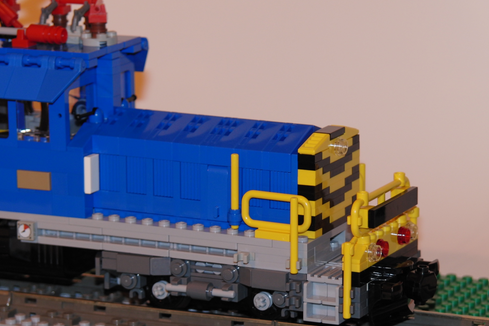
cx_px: 244
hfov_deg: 10.8
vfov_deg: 7.2
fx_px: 2581
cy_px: 177
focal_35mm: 190
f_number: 3.3
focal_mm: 36.9
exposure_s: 1/60
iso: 100
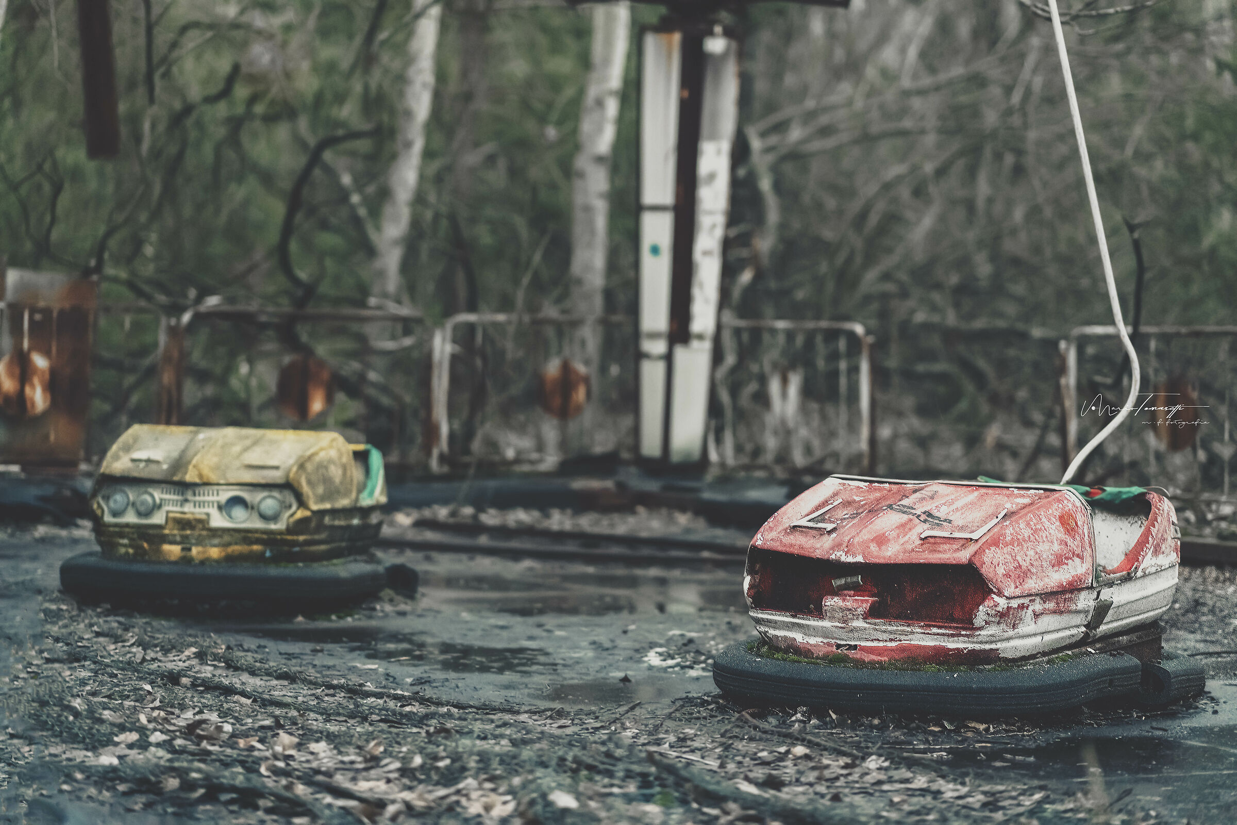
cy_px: 412
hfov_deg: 19.5
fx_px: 3608
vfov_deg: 13.0
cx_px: 618
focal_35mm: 105
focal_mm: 105
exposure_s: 1/125
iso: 6400
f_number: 1.8
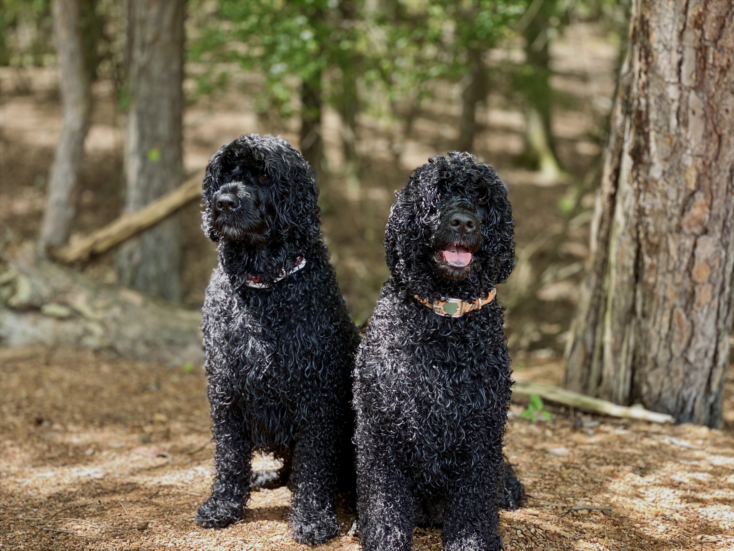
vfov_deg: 28.0
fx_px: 1103
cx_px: 367
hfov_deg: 36.8
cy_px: 276
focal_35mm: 52
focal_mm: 6
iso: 80
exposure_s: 1/122
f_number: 2
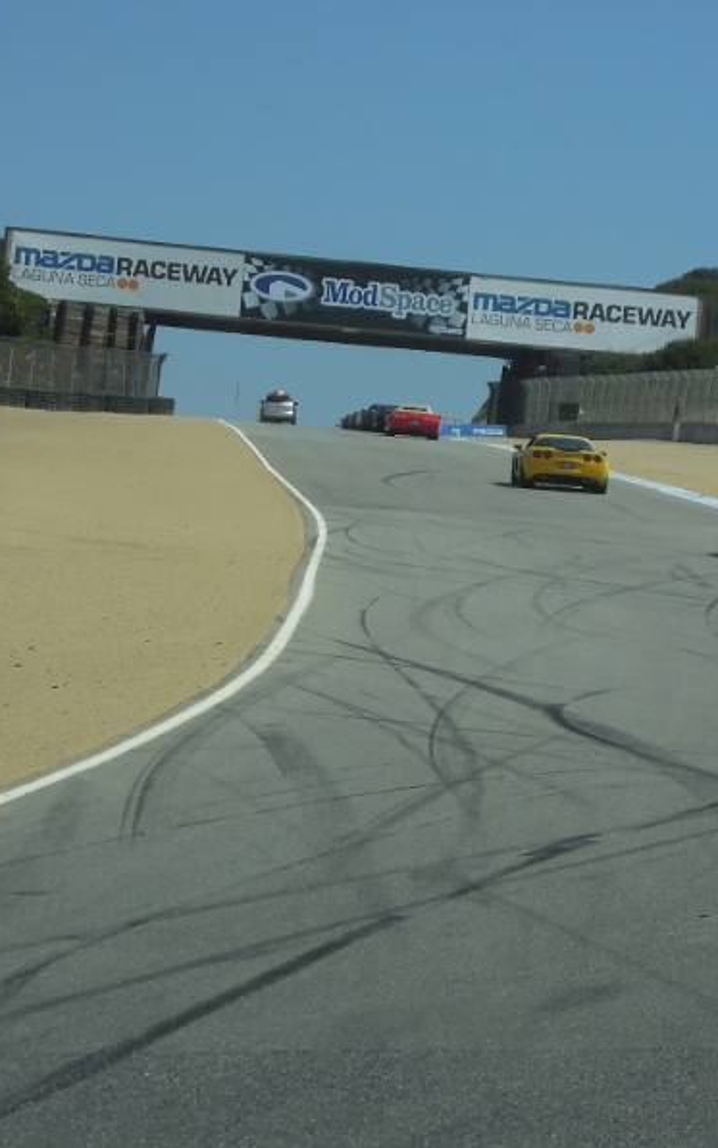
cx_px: 379
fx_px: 4447
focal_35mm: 142
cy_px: 573
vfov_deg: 14.7
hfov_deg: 9.2
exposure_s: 1/1000
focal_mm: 17.9
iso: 160
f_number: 4.9
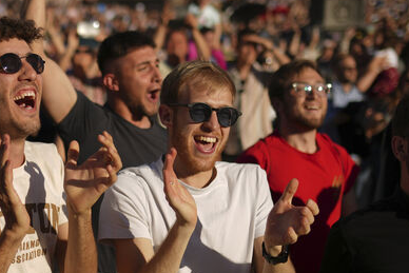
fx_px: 955
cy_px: 185
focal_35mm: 84
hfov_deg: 23.5
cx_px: 37
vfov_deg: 16.2
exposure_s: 1/8000
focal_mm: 35
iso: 80
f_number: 1.6
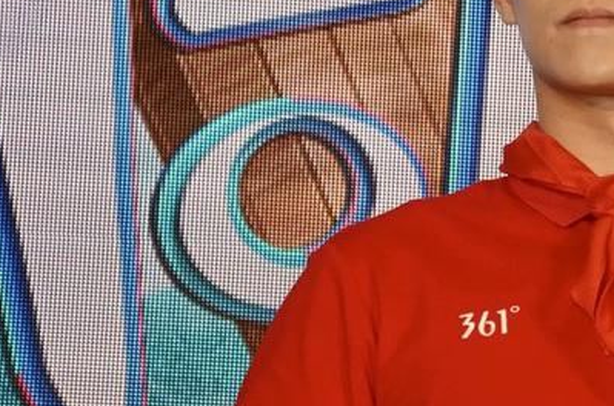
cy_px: 90
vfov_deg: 3.3
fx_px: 7044
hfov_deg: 5.0
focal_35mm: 414
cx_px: 611
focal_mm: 116
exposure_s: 1/100
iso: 400
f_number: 5.6
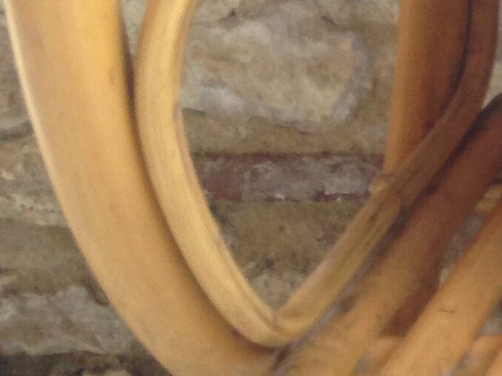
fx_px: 2306
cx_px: 1144
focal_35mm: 159
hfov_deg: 10.8
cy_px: 225
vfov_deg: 9.3
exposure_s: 1/40
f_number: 2.4
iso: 64
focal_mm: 4.12
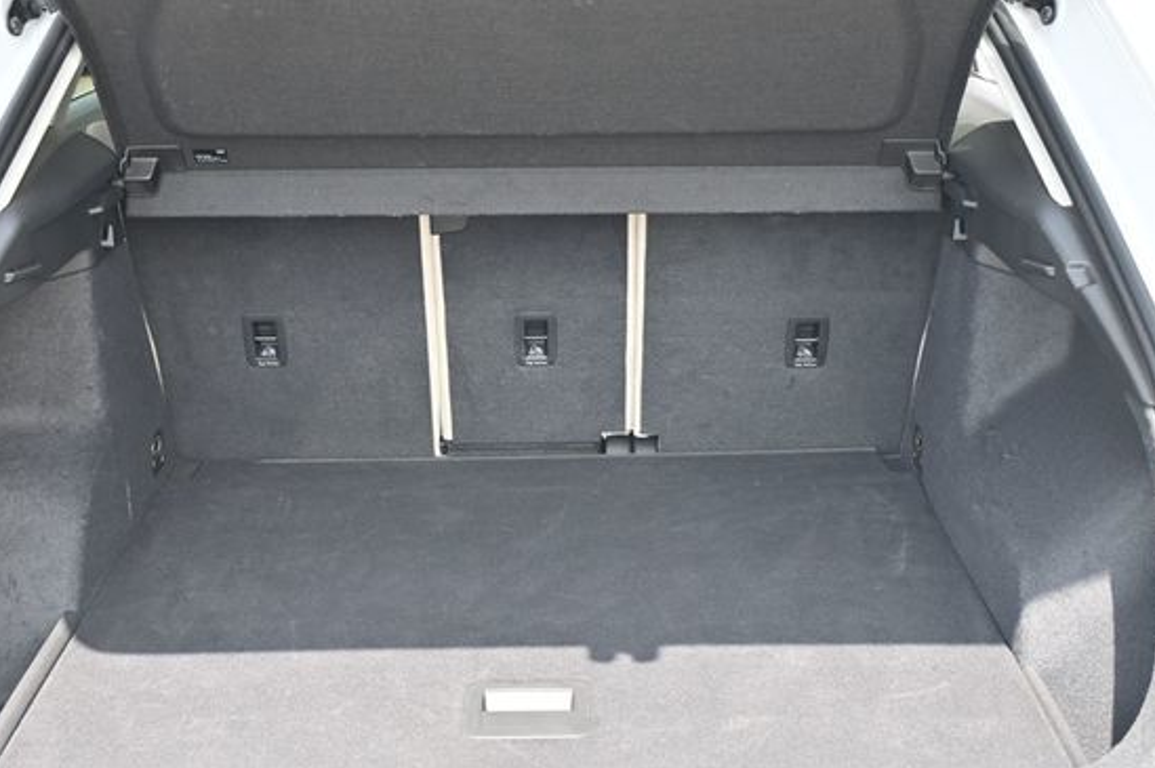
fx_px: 1571
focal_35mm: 49
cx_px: 530
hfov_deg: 40.3
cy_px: 345
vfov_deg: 27.5
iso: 400
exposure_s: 1/200
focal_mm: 28
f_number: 4.5
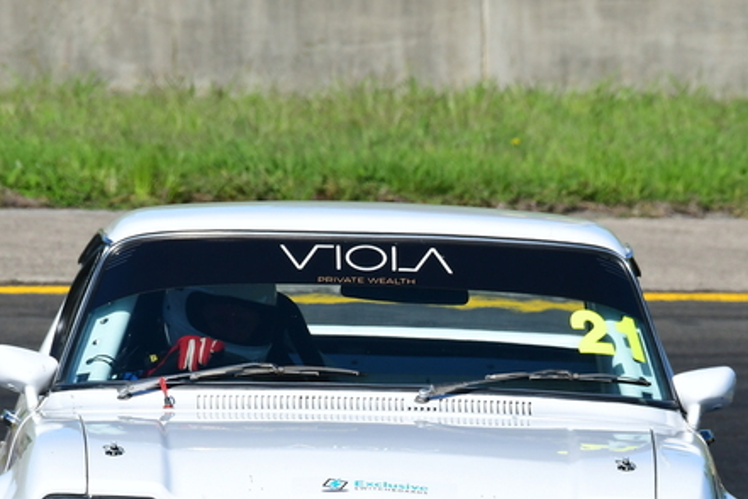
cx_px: 439
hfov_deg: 1.8
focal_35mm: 1143
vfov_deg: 1.2
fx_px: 23747
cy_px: 383
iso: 500
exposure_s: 1/640
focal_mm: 420
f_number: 13
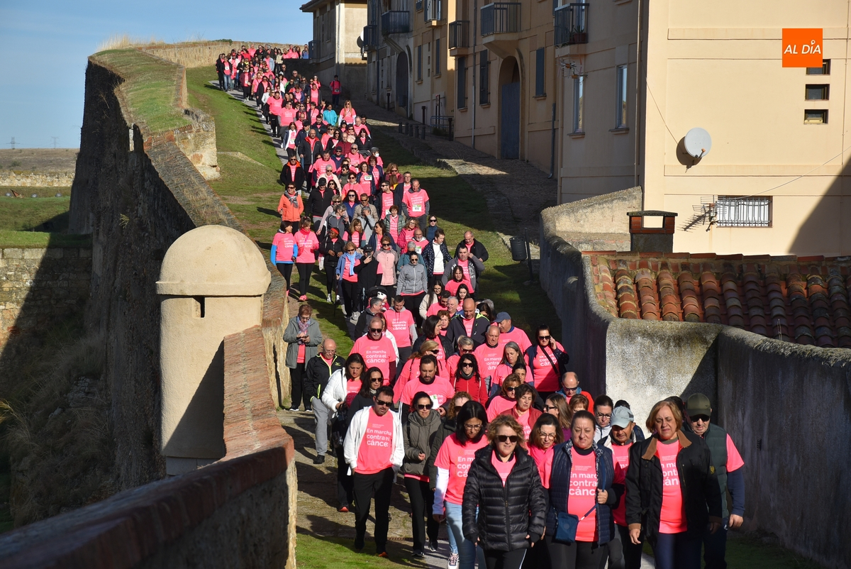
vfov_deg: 11.4
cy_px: 284
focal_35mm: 120
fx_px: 2839
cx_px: 426
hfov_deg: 17.0
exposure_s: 1/1000
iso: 200
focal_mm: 80
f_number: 7.1
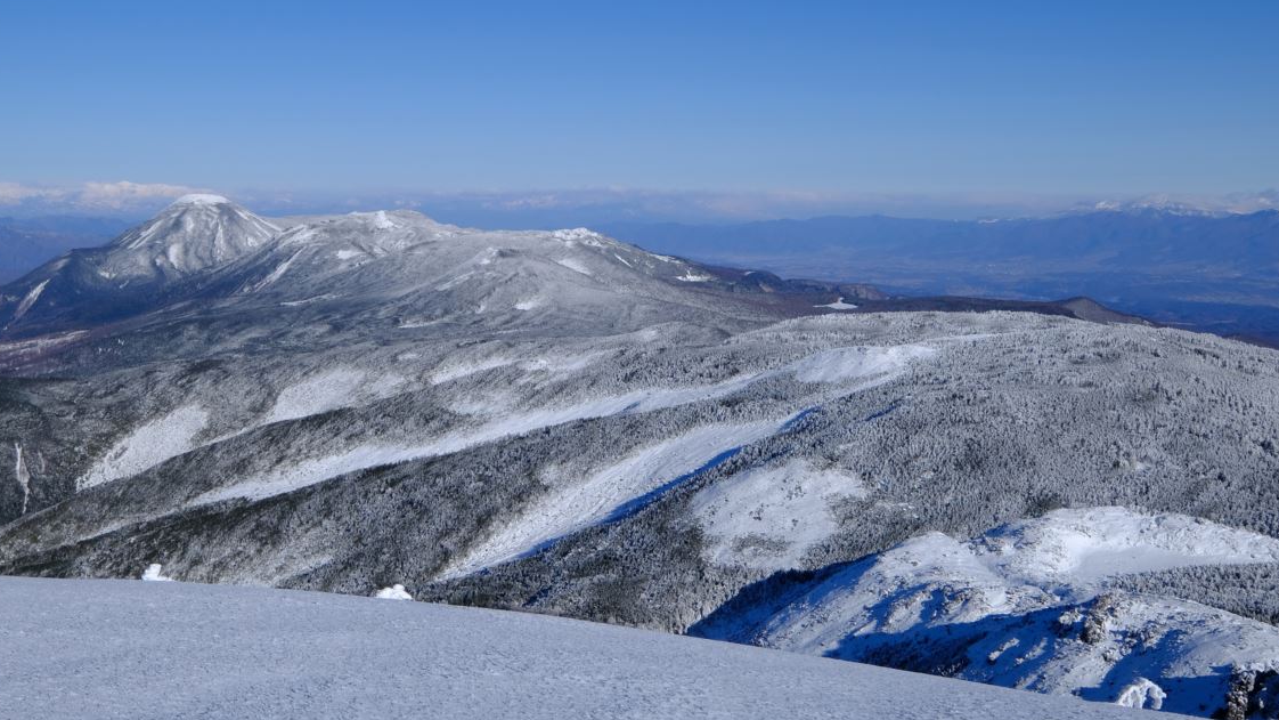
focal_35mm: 42
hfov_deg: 48.3
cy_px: 242
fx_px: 1424
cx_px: 564
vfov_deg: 28.2
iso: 200
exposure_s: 1/480
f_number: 11
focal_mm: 20
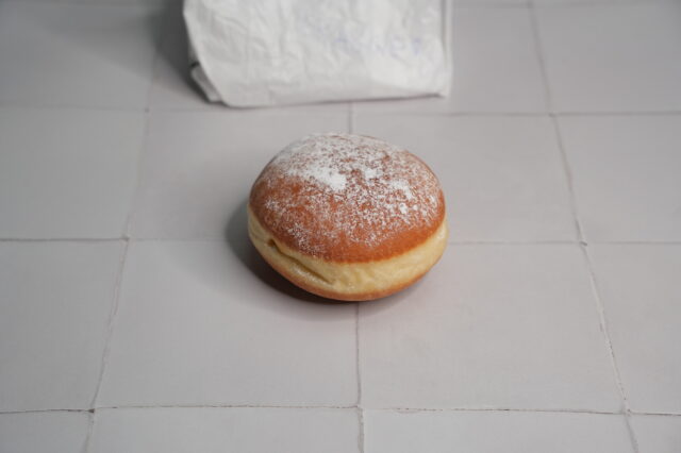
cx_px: 340
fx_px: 1323
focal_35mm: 70
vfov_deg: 19.4
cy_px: 226
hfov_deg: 28.9
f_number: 6.3
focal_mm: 70
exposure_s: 1/200
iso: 640
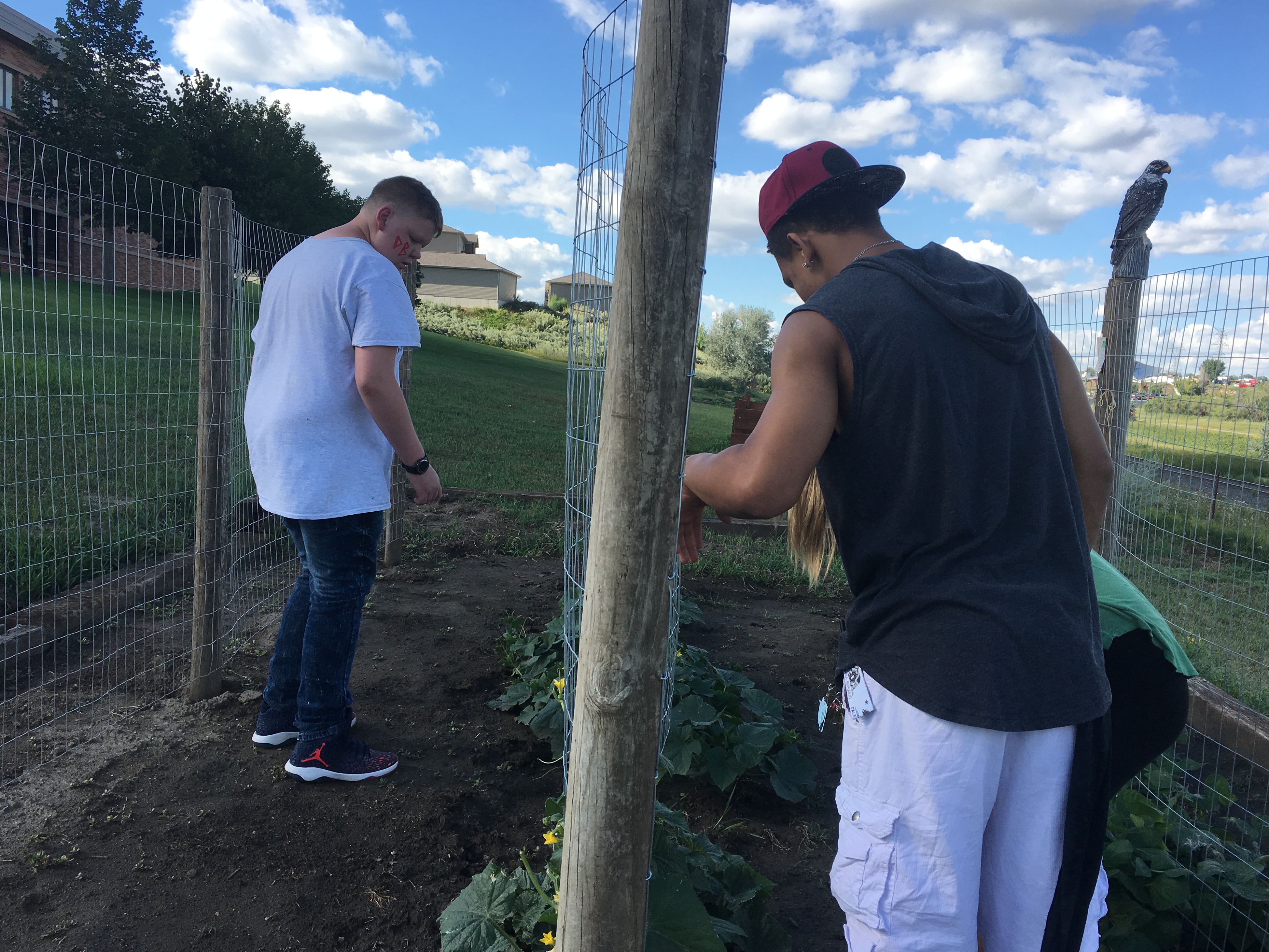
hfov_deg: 60.0
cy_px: 479
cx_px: 649
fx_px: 1100
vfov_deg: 46.8
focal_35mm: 30
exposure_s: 1/894
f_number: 2.2
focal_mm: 4.15
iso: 25
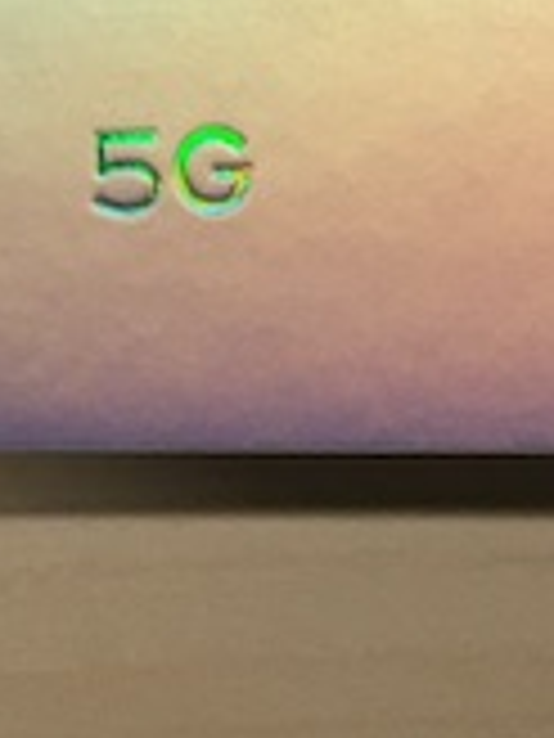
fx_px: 3628
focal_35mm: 170
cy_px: -1089
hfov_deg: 8.7
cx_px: 171
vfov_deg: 10.0
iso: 32
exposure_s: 1/17
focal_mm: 4.15
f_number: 2.2
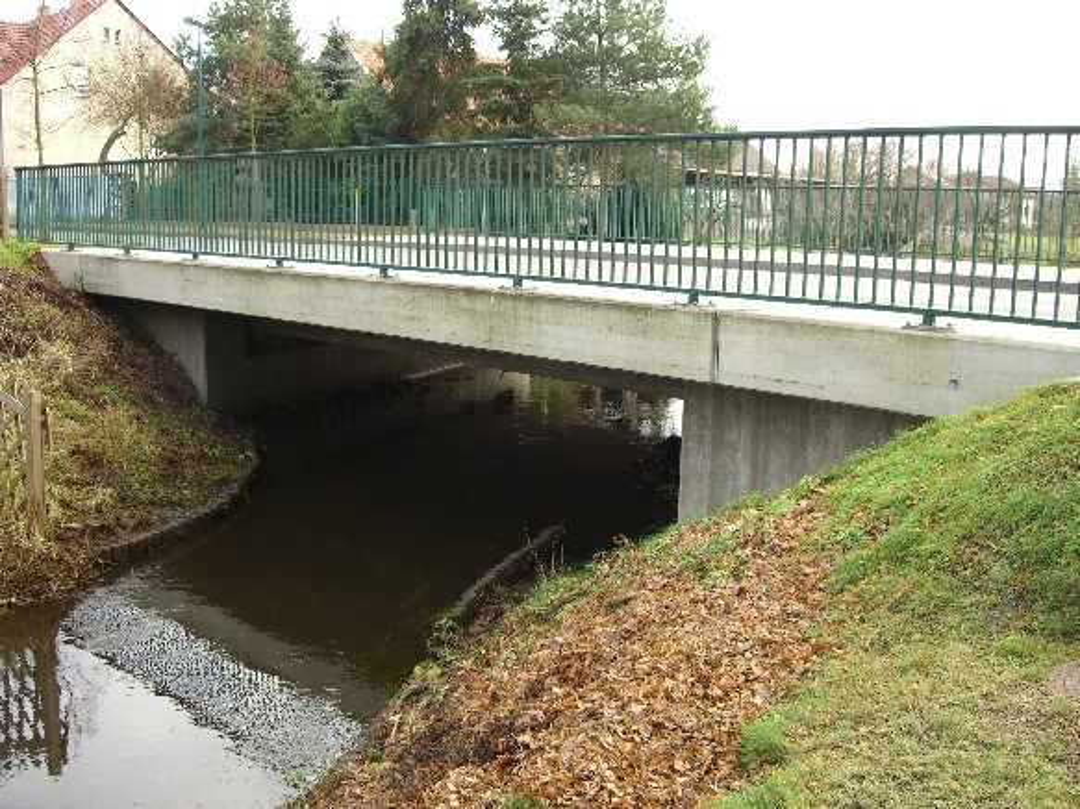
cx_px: 540
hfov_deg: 49.0
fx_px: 1185
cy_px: 404
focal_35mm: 38
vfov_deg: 37.7
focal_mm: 7.9
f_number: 2.8
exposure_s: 1/60
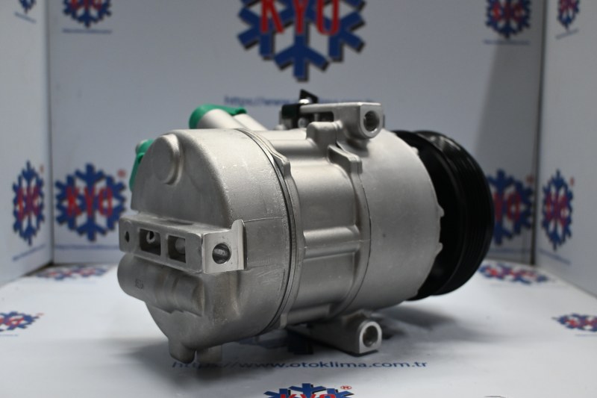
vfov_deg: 35.5
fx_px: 622
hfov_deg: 51.3
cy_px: 199
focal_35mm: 38
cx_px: 298
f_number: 4.2
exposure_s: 1/125
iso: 1000
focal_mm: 25
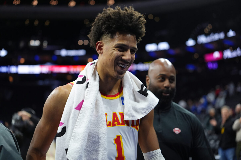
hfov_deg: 39.6
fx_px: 335
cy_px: 80
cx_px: 120
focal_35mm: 50
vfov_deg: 27.0
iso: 2000
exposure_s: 1/1600
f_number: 2
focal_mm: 50
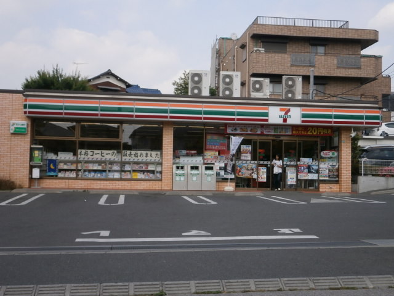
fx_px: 535
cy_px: 148
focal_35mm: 47
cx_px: 197
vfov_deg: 30.9
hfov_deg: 40.4
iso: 80
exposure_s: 1/800
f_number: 3.4
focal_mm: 8.3
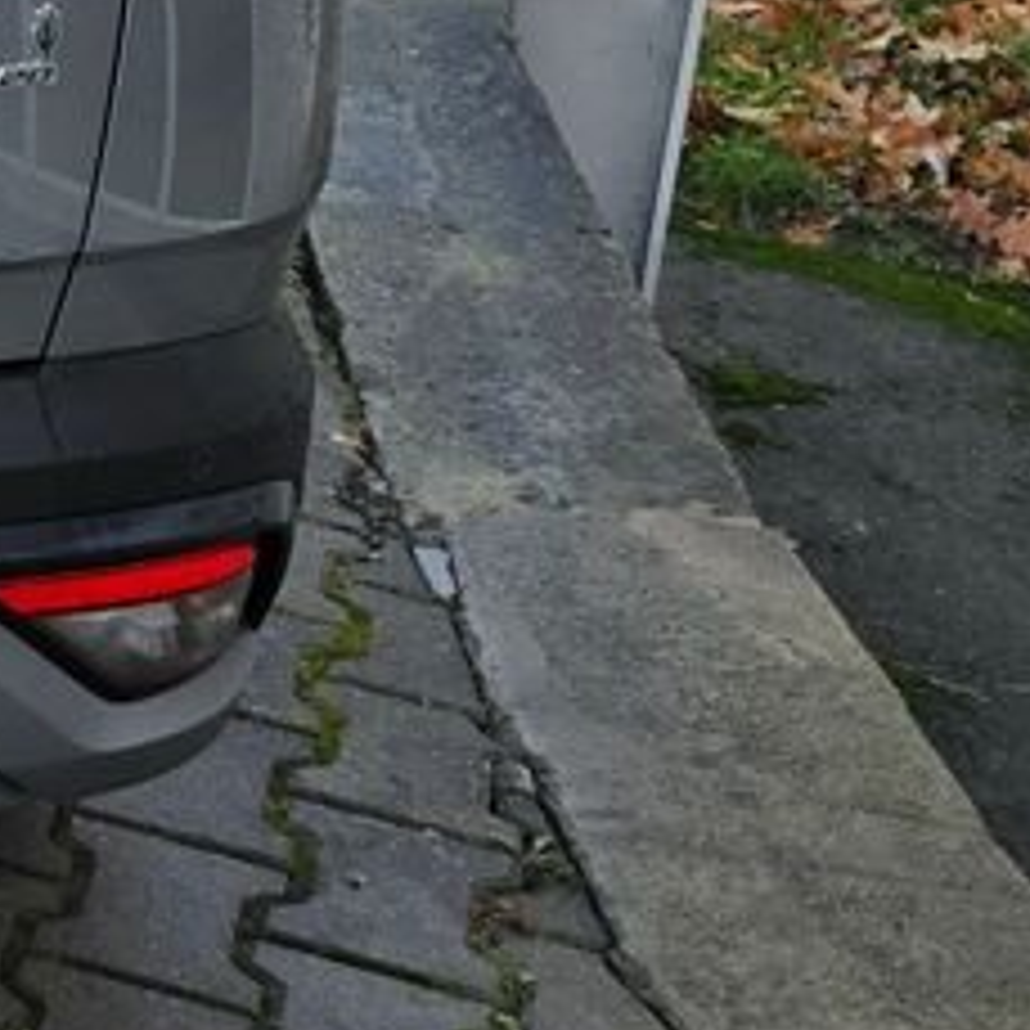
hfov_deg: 14.7
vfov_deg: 17.9
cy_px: -274
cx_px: -1187
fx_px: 3063
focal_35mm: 91
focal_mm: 6.3
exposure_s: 1/180
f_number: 1.7
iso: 16
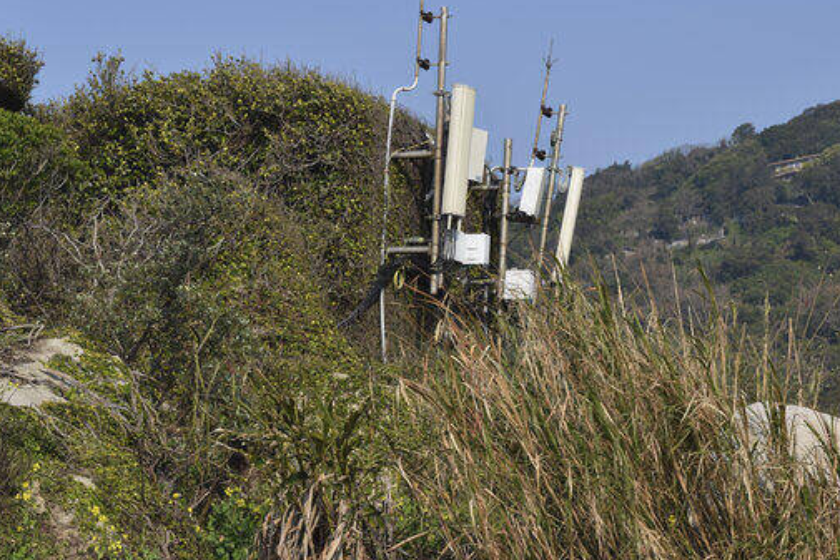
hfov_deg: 19.5
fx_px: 2442
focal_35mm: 105
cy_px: 253
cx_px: 393
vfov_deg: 13.1
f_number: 13
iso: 100
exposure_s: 1/200
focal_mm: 55
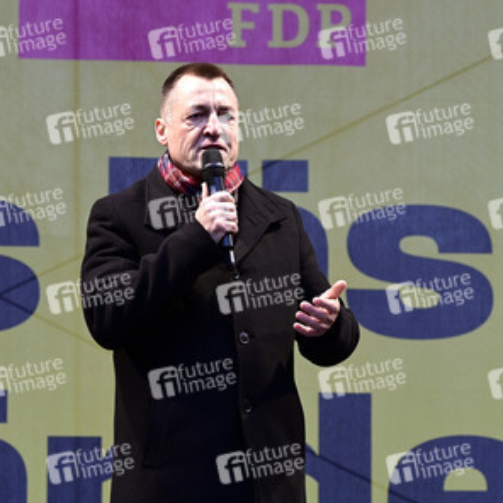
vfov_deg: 11.6
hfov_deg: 11.6
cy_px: 252
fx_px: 2466
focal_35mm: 150
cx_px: 215
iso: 900
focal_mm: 116
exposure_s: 1/500
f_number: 5.6
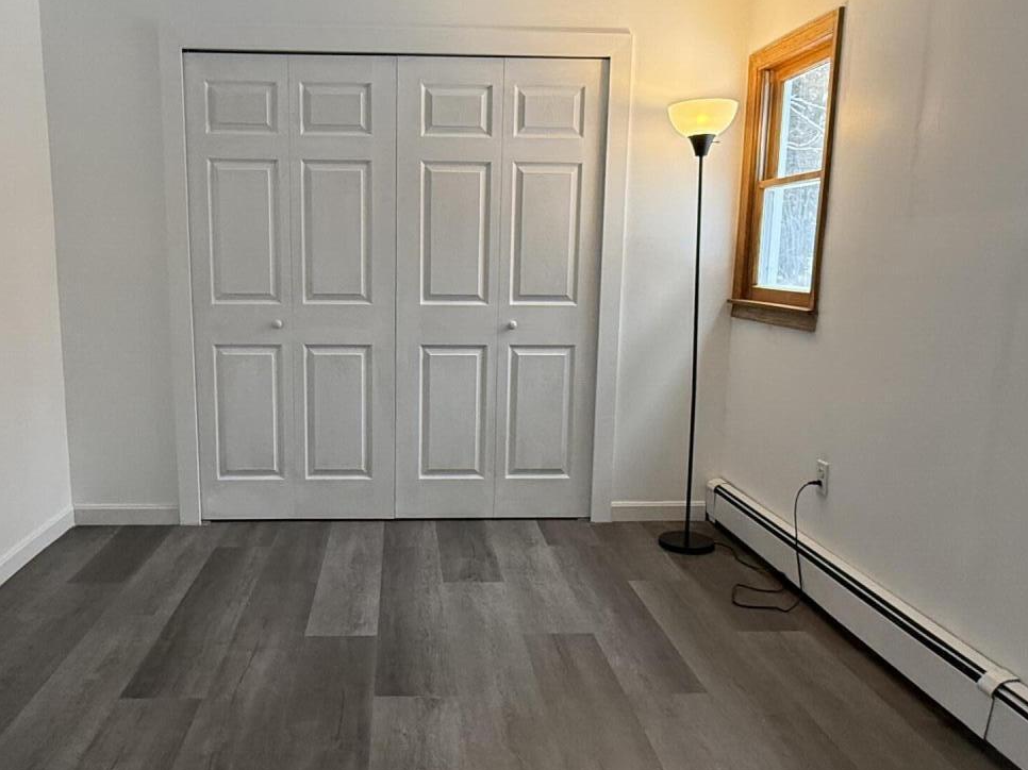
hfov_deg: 61.2
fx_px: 861
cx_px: 416
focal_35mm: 29
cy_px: 400
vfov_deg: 48.2
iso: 320
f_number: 2.2
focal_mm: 2.22
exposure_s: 1/120
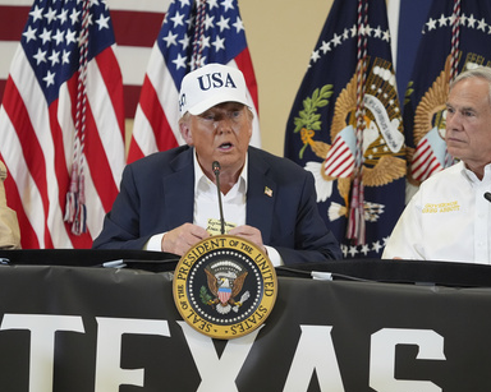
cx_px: 222
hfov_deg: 7.7
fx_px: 3632
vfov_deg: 6.2
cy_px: 197
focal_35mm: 250
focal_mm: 200
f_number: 6.3
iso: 4000
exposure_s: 1/200
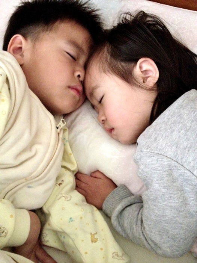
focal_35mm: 35
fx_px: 266
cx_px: 98
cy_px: 132
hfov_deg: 40.7
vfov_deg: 52.6
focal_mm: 4.28
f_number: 2.4
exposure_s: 1/15
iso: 800
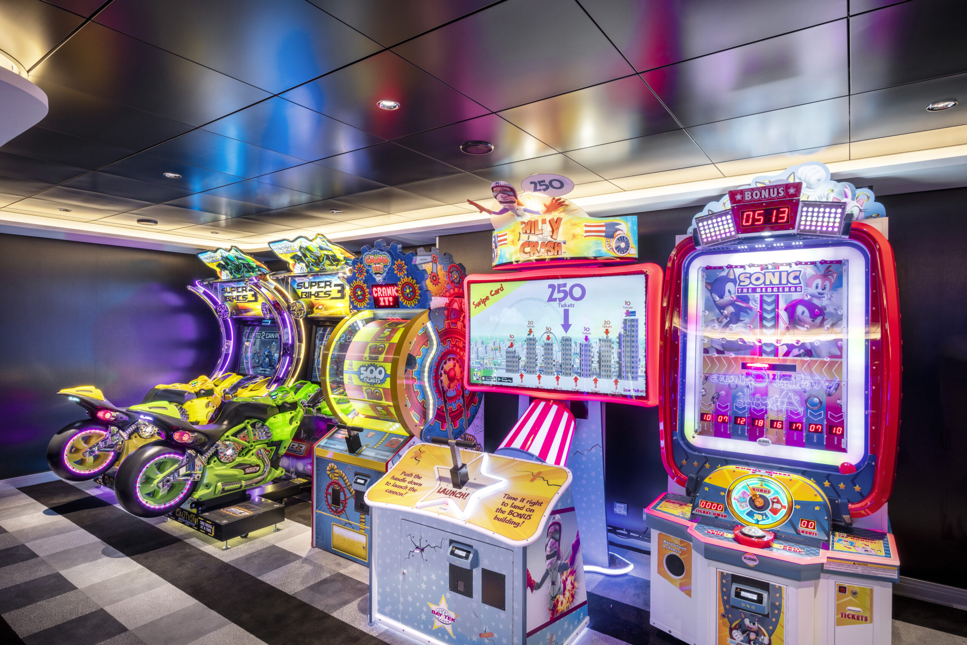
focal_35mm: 20
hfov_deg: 84.0
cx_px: 484
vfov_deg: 61.9
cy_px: 322
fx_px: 537
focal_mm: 20
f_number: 11
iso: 200
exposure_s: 1/6
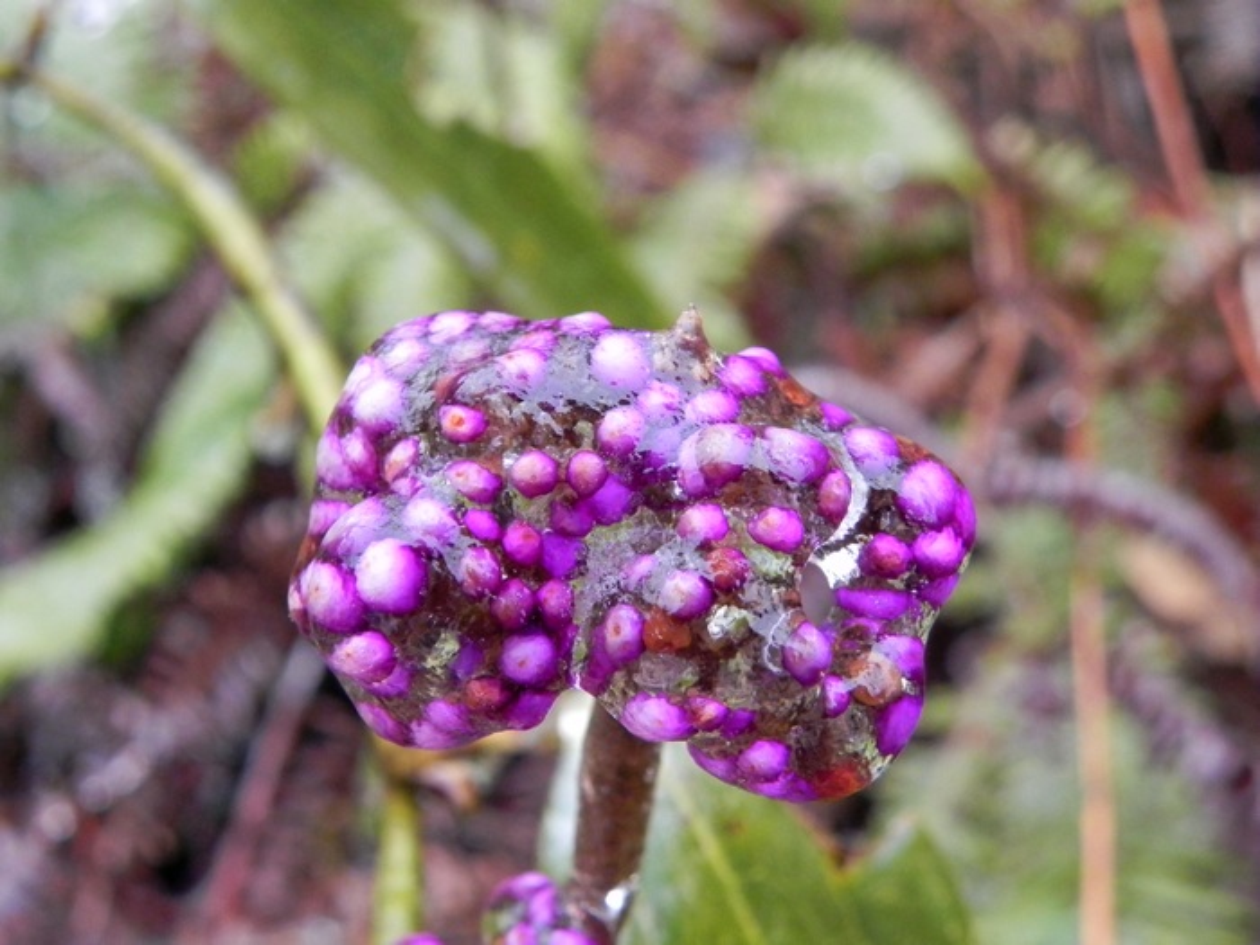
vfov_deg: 31.5
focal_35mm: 46
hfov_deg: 41.2
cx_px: 630
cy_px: 472
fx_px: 1674
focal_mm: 8.2
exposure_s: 1/125
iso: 675
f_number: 3.2
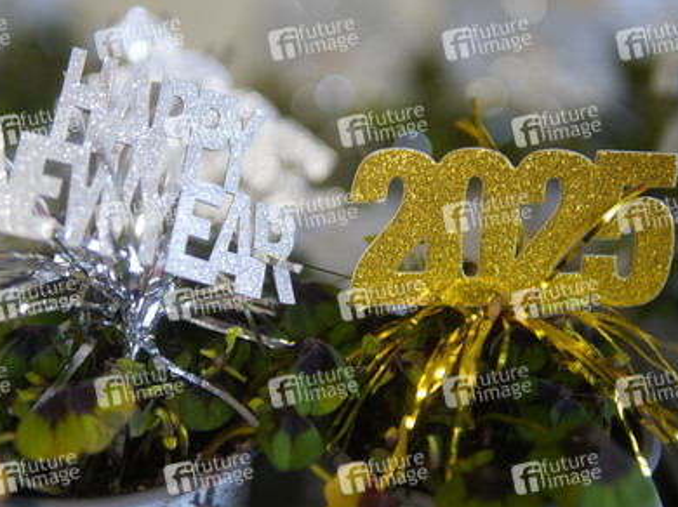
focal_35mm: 50
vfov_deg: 29.1
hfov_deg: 38.2
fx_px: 979
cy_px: 257
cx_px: 336
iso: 200
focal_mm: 30
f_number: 1.4
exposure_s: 1/60
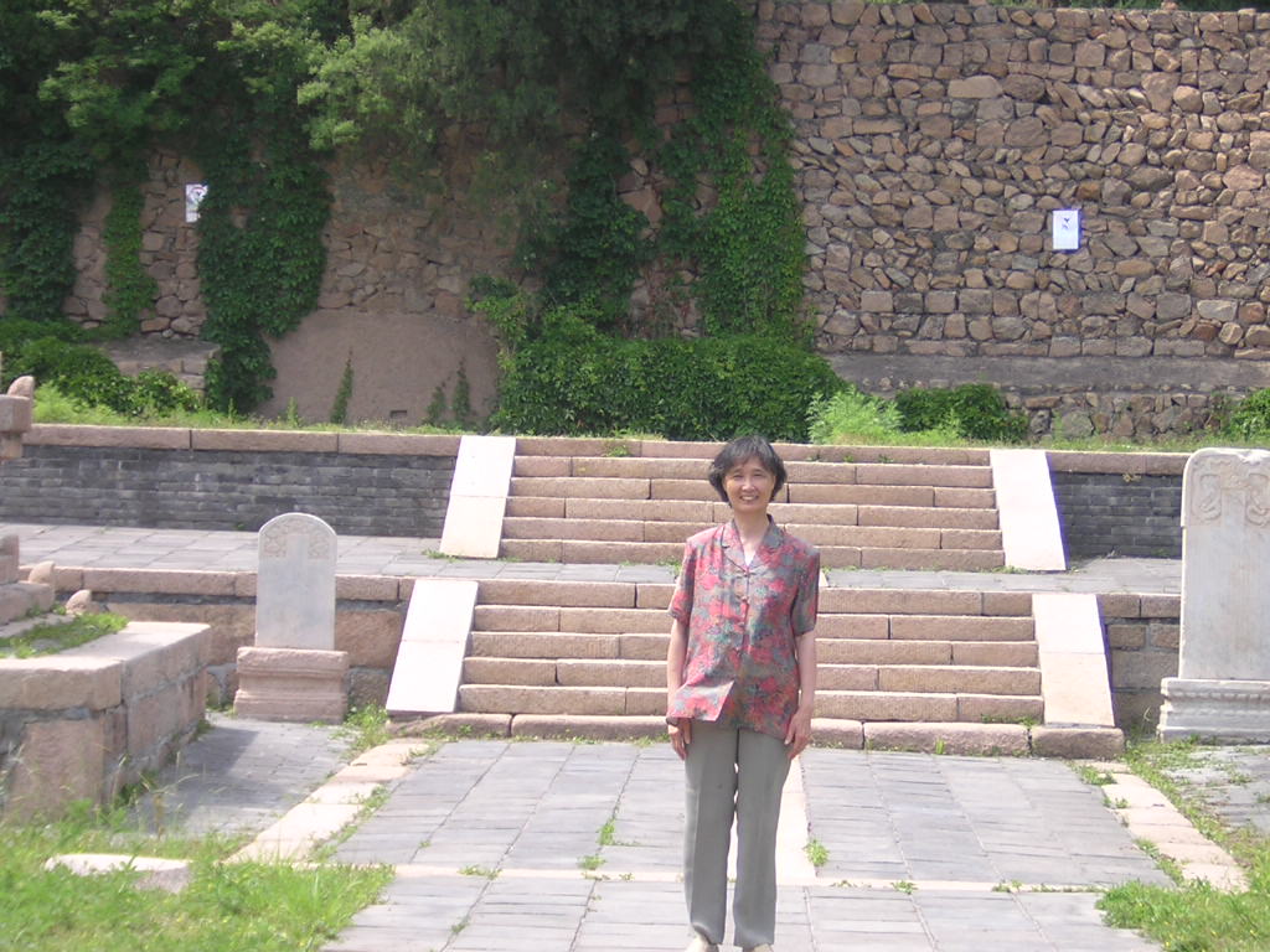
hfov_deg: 18.2
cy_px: 476
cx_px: 635
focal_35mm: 108
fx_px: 3962
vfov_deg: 13.7
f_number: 4.7
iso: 100
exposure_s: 1/139
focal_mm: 14.1
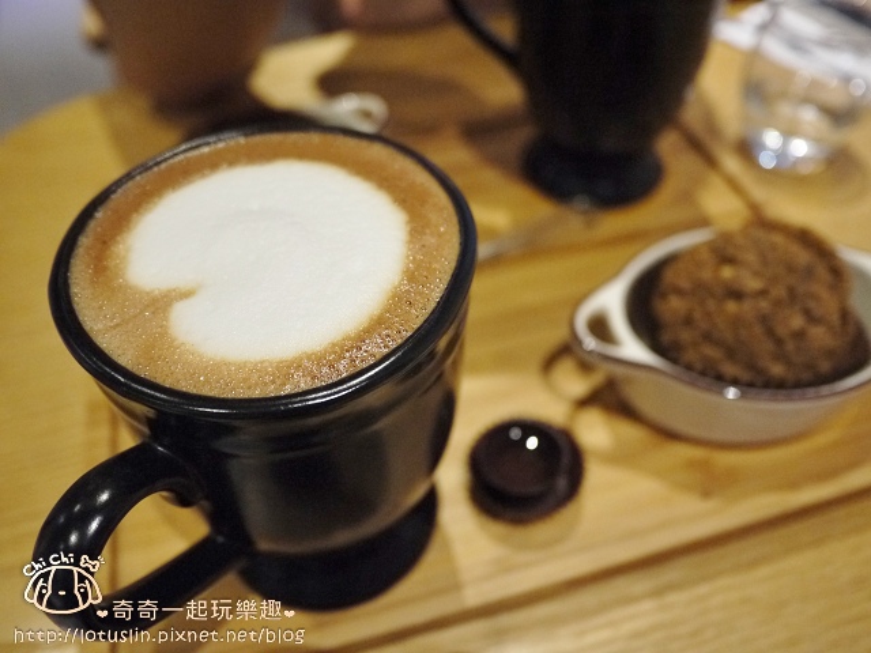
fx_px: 705
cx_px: 436
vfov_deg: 49.7
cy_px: 326
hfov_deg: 63.4
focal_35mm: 28
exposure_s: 1/25
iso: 800
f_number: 2.5
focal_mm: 14
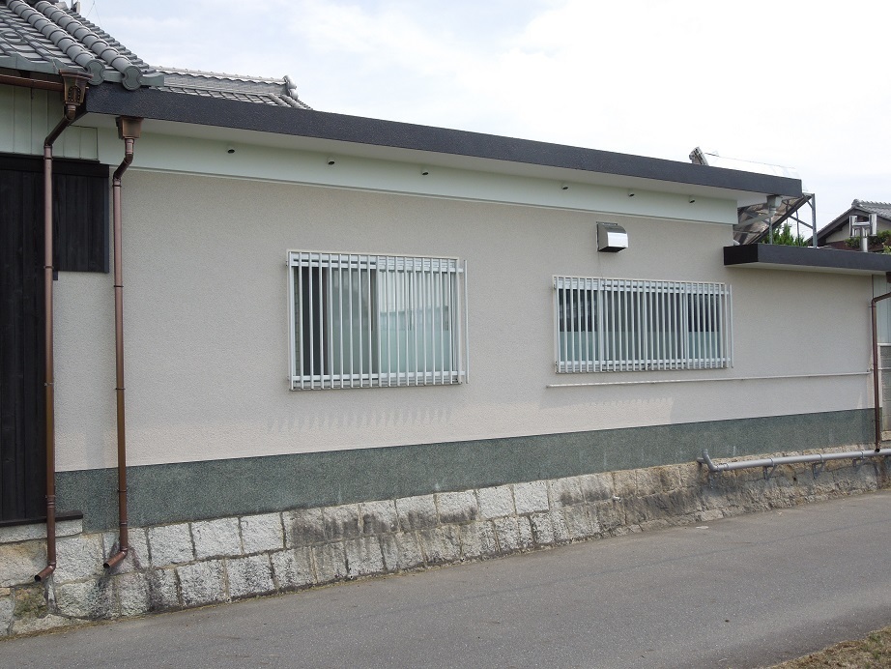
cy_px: 334
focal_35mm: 39
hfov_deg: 47.9
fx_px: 1004
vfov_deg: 36.8
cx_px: 446
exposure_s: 1/500
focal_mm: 7
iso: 100
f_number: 3.8
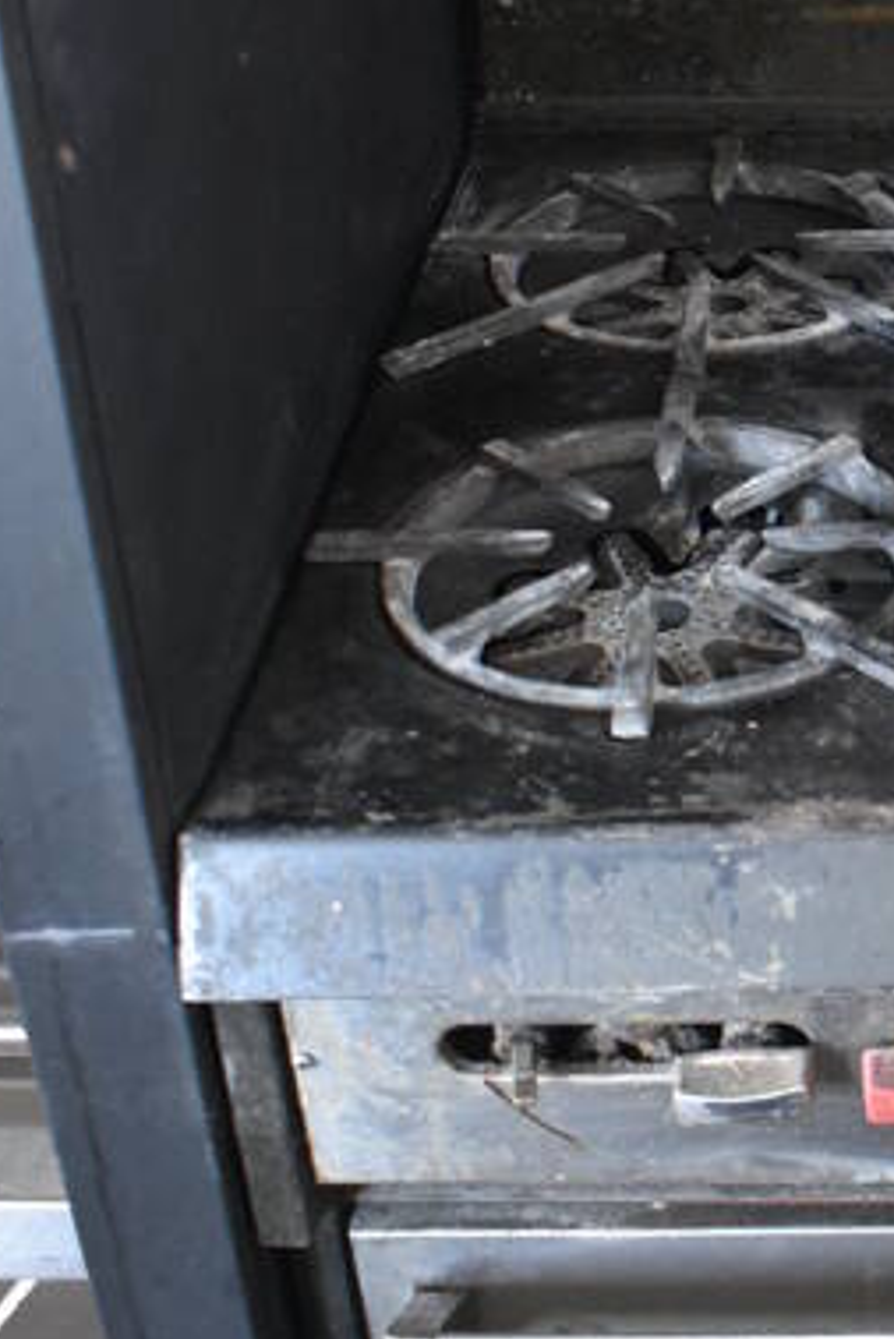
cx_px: 1053
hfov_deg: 19.8
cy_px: 479
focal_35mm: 65
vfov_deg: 30.8
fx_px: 2419
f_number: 3.5
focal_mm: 18
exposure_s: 1/125
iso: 3600
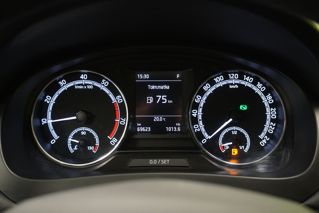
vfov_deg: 36.9
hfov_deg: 53.1
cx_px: 160
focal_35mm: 36
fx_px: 319
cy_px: 106
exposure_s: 1/40
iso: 2500
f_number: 4.5
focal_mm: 24
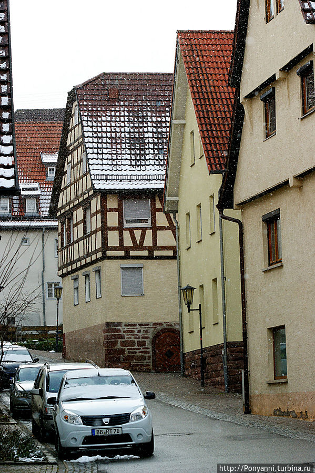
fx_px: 1478
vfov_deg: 18.2
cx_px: 158
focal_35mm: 112
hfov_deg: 12.2
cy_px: 236
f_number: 6.3
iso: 400
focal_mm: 75
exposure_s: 1/640
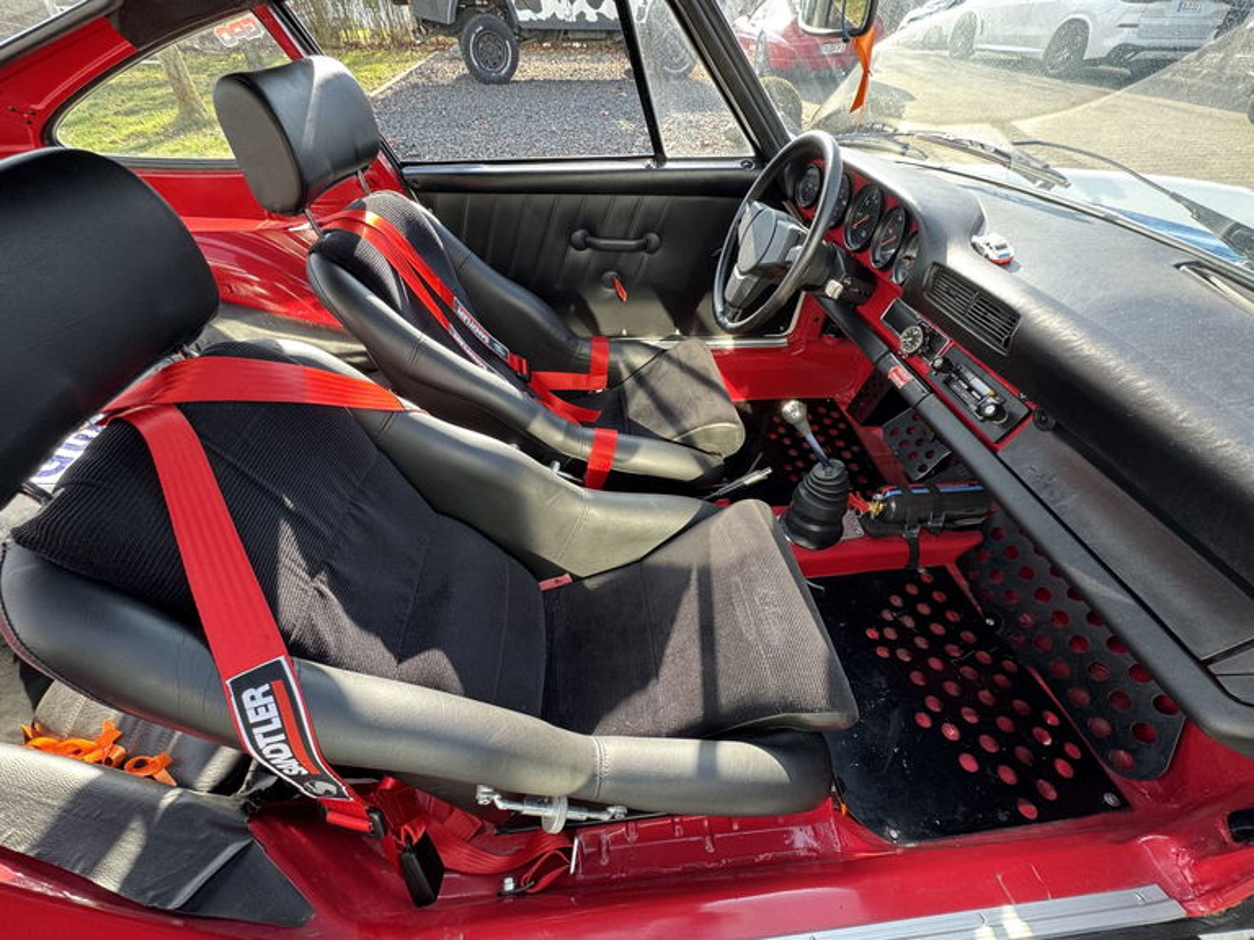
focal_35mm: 14
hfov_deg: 102.1
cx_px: 627
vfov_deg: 85.7
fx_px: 507
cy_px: 470
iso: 80
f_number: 2.2
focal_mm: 2.22
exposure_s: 1/99
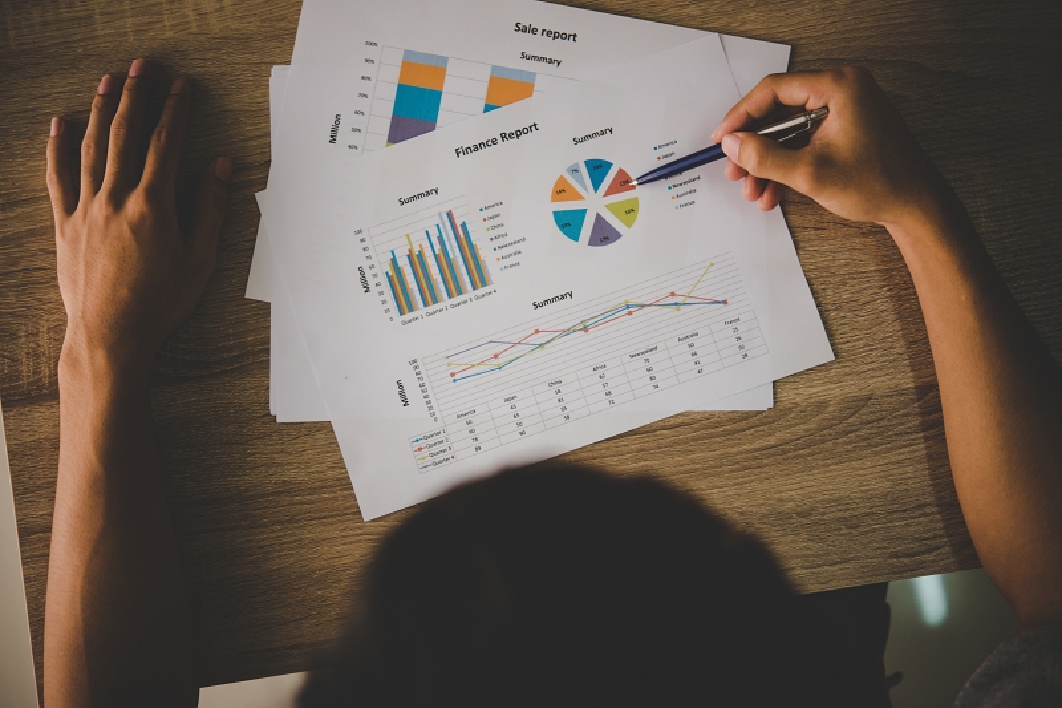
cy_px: 354
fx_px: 1770
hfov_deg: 33.4
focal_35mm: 60
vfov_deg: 22.6
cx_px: 531
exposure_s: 1/160
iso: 400
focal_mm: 60
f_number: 2.8
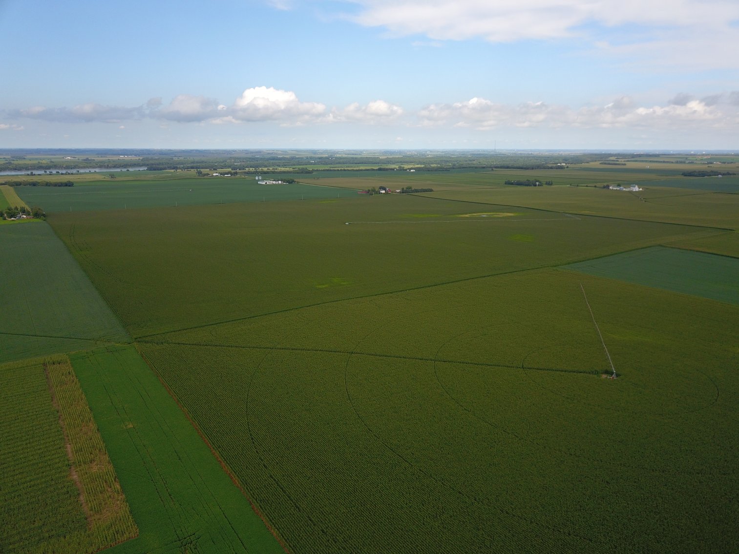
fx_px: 555
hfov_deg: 67.3
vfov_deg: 53.1
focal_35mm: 26
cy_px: 277
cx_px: 370
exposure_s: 1/935
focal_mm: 4.73
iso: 100
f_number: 2.2
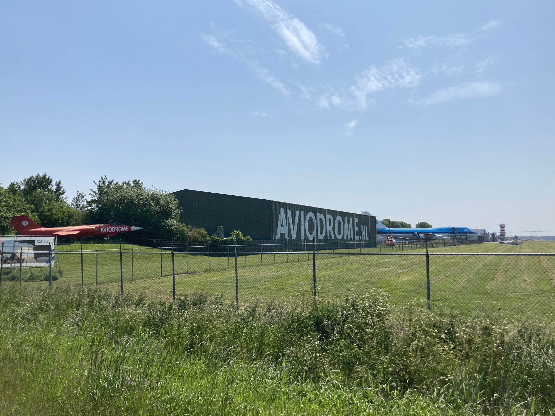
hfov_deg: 63.4
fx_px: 449
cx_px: 278
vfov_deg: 49.7
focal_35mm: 28
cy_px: 208
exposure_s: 1/4878
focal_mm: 3.99
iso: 25
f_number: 1.8
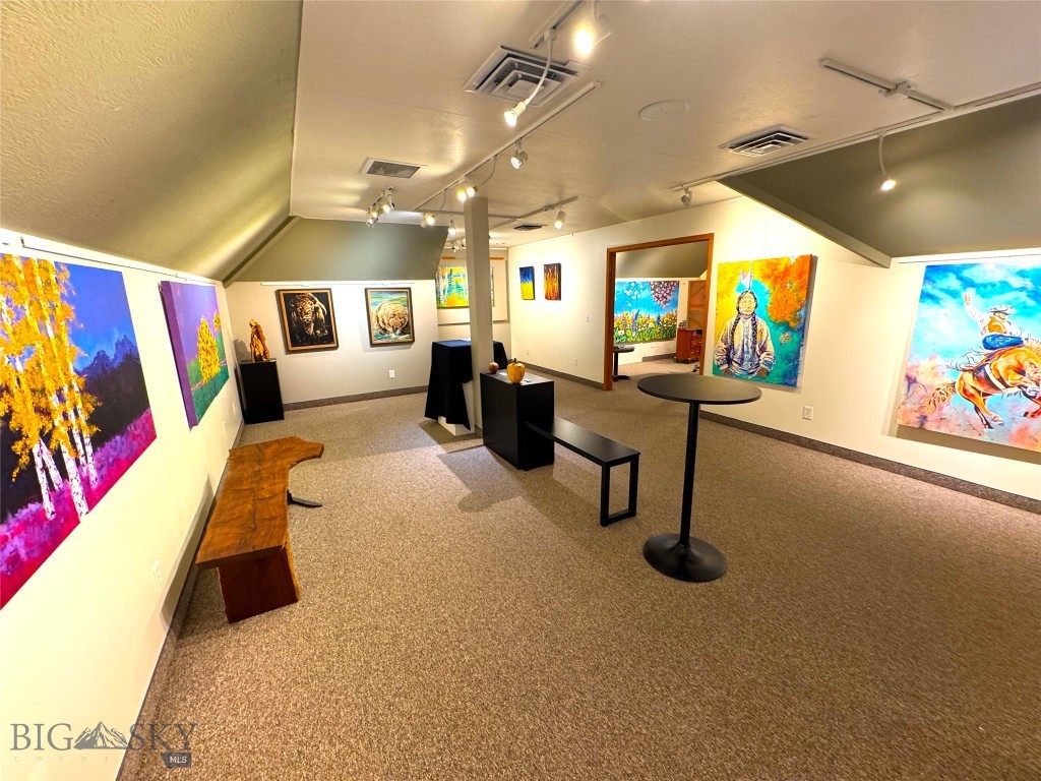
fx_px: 421
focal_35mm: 14
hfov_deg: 102.1
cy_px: 390
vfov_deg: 85.7
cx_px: 520
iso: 250
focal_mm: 2.22
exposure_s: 1/60
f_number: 2.2
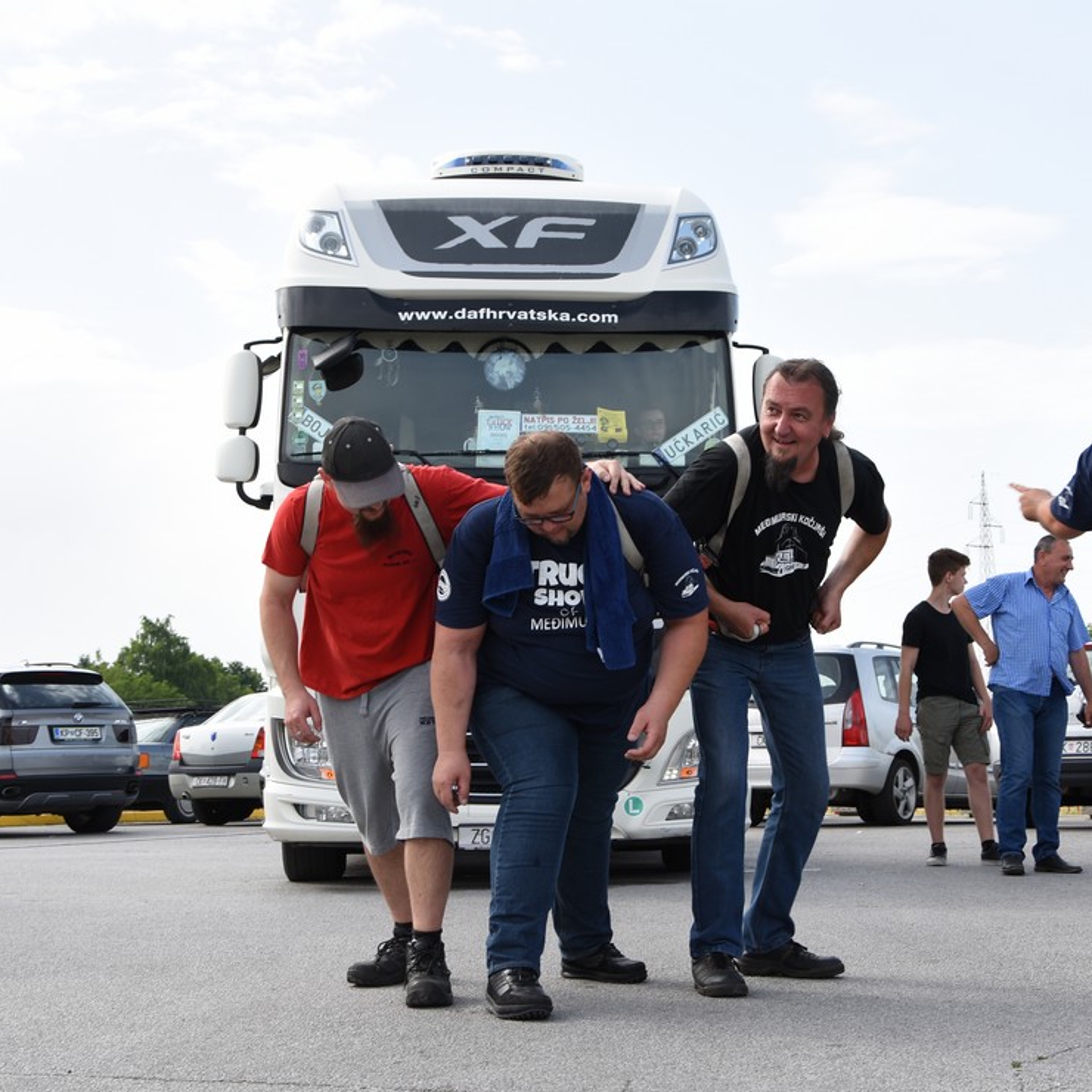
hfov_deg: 27.7
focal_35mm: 62
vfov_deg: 27.7
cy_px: 542
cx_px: 611
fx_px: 2213
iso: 100
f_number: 7.1
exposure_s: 1/160
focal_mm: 32
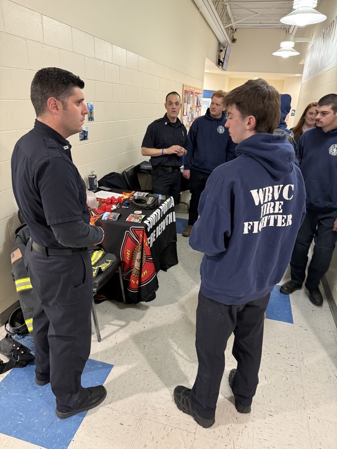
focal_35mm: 24
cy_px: 224
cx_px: 168
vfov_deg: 71.6
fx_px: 312
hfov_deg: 56.8
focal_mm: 6.76
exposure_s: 1/60
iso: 400
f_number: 1.78
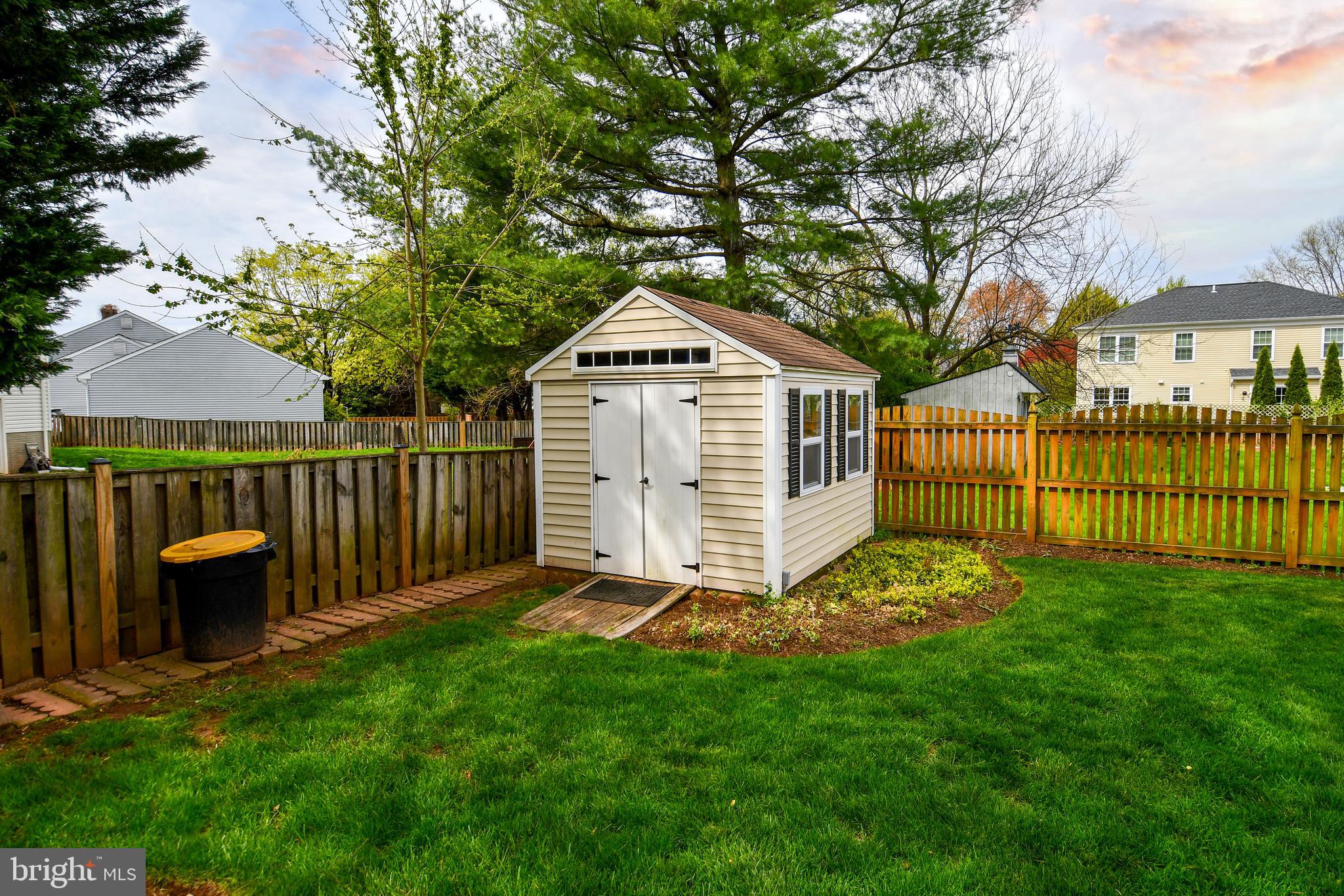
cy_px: 448
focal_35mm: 18
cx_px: 672
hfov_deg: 90.0
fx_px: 672
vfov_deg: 67.4
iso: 110
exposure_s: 1/250
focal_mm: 12
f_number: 8
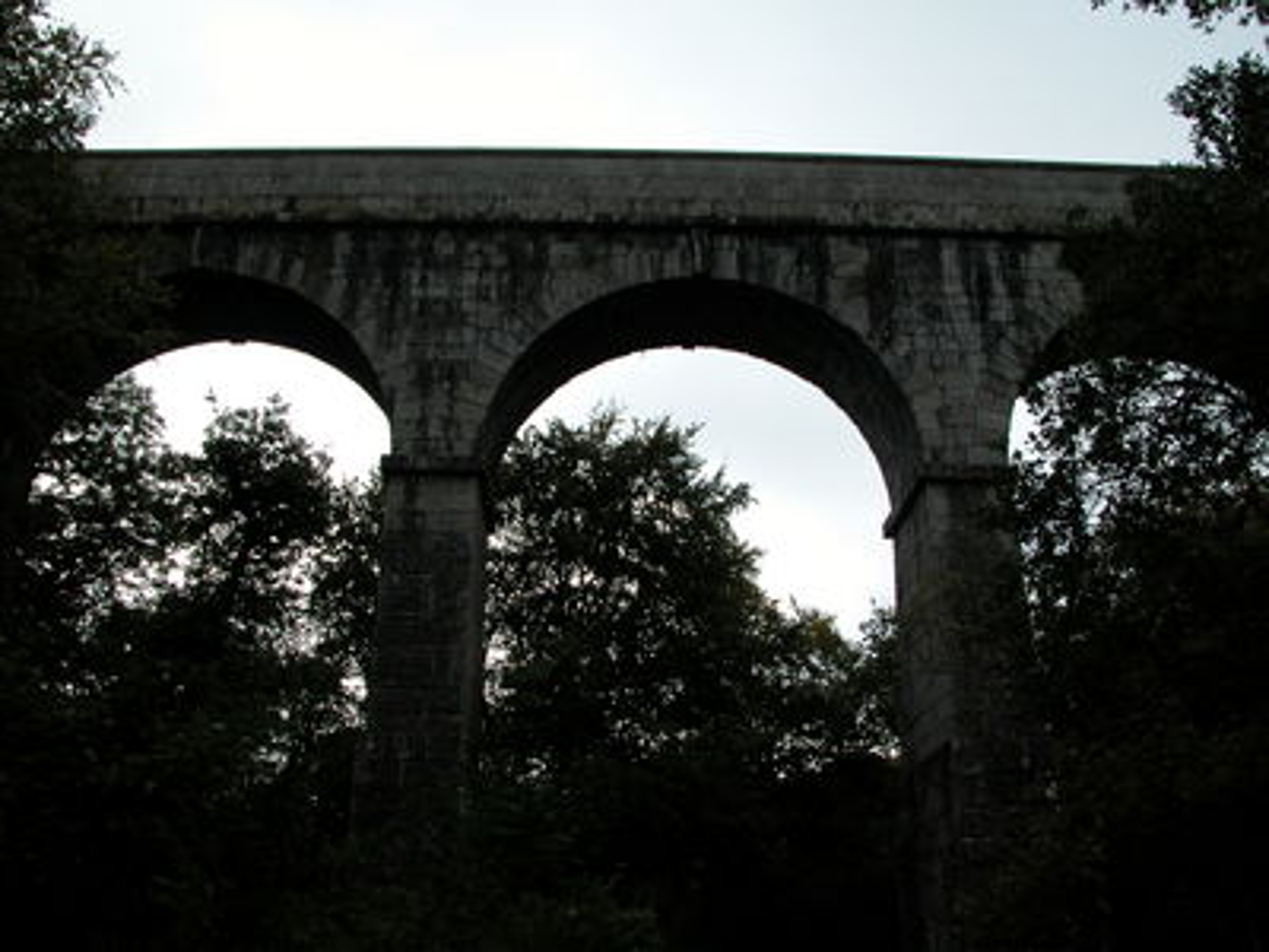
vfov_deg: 40.7
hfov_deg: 52.6
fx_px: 1283
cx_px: 634
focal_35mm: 35
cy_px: 476
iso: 100
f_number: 5.6
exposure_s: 1/248
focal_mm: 8.9
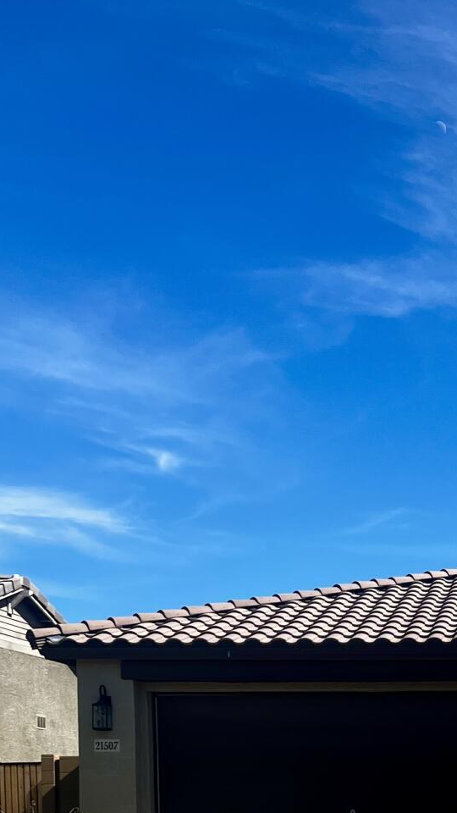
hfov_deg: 18.8
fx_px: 1271
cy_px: 838
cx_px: 610
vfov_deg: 32.2
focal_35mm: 59
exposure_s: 1/3831
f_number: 1.5
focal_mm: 5.7
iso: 50
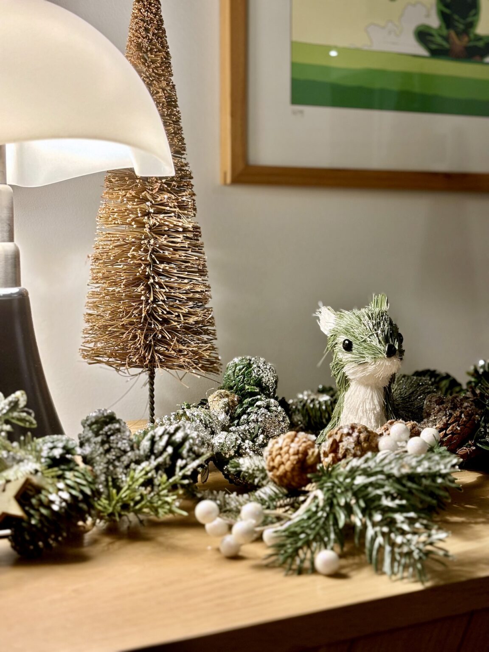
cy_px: 326
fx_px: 979
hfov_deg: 28.0
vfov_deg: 36.8
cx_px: 244
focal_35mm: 52
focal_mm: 5.96
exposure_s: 1/50
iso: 160
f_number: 1.6
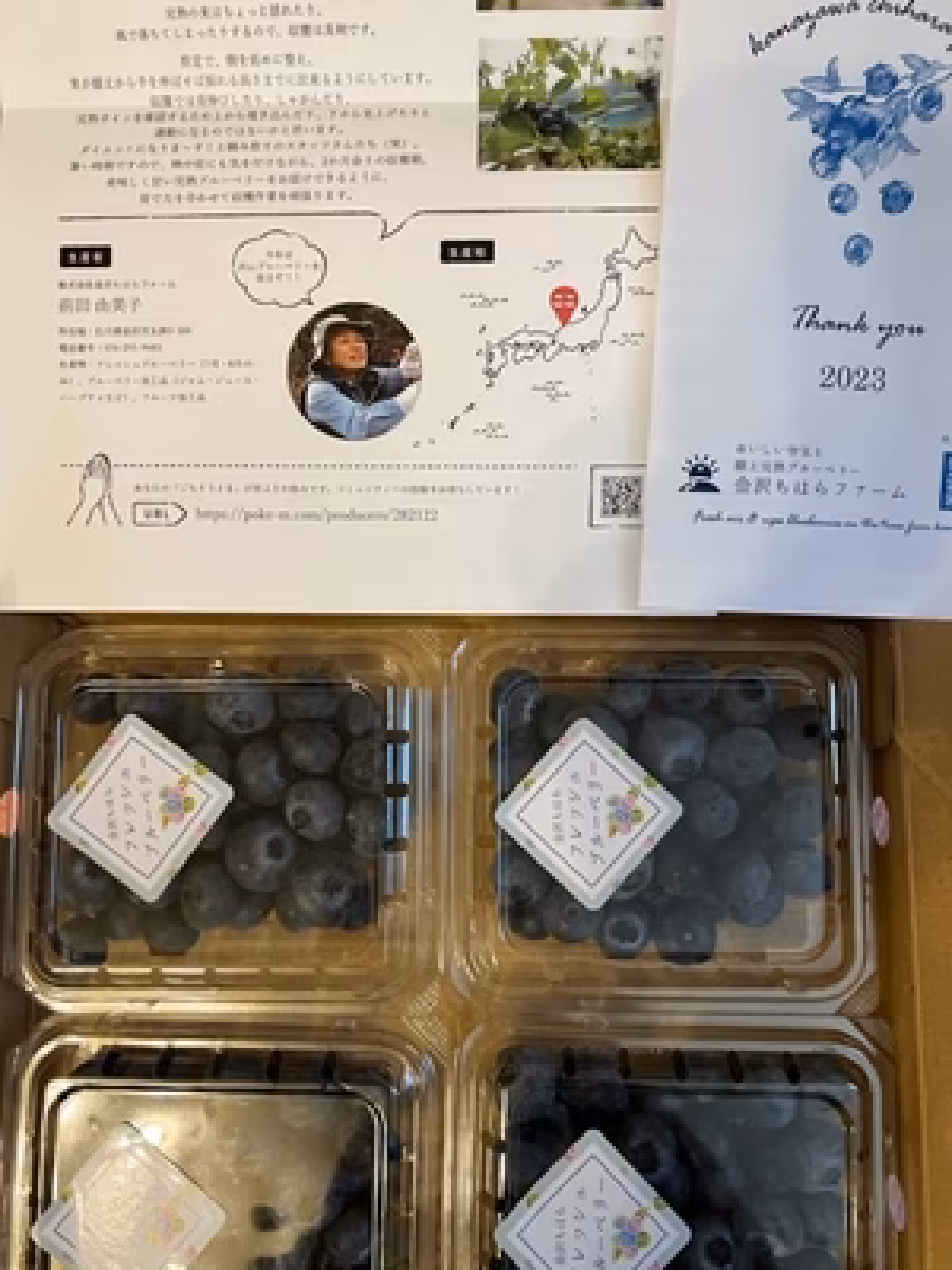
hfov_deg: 53.1
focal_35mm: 26
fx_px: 953
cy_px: 635
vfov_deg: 67.3
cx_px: 476
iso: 125
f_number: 1.5
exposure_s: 1/69
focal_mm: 5.7
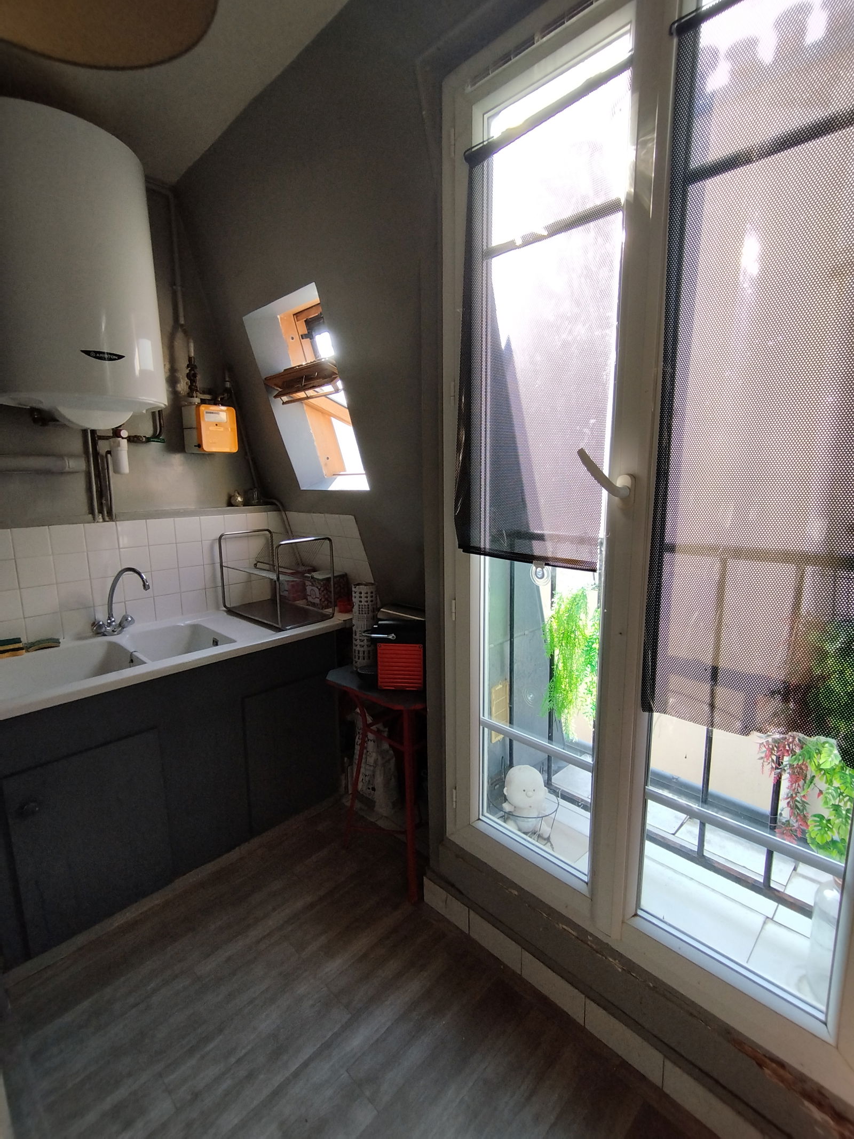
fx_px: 526
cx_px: 427
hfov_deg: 78.1
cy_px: 570
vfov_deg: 94.5
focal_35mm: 16
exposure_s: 1/100
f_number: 2.2
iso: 70
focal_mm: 1.65
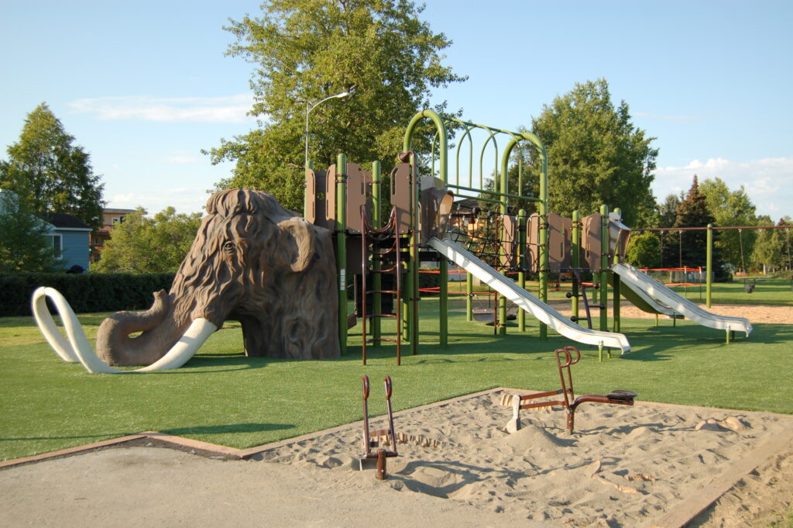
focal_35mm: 39
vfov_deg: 34.2
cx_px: 396
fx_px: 858
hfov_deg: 49.6
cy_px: 264
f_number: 4
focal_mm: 26
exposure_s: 1/640
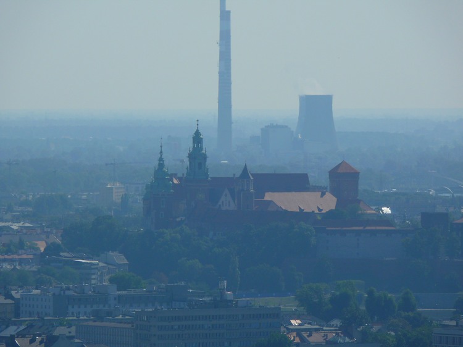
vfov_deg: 3.5
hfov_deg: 4.7
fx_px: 5616
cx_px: 232
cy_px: 174
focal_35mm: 420
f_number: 5.6
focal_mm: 88.8
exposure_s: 1/400
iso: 100
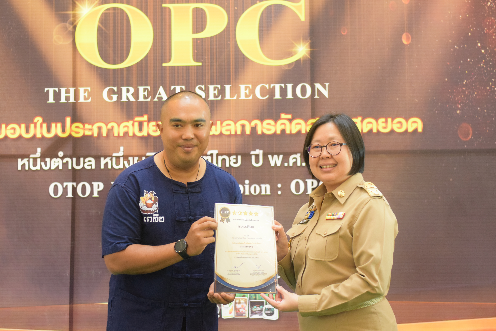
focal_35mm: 75
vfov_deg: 18.2
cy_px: 166
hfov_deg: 27.0
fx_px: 1034
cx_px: 248
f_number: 2.5
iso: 3200
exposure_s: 1/320
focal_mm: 50
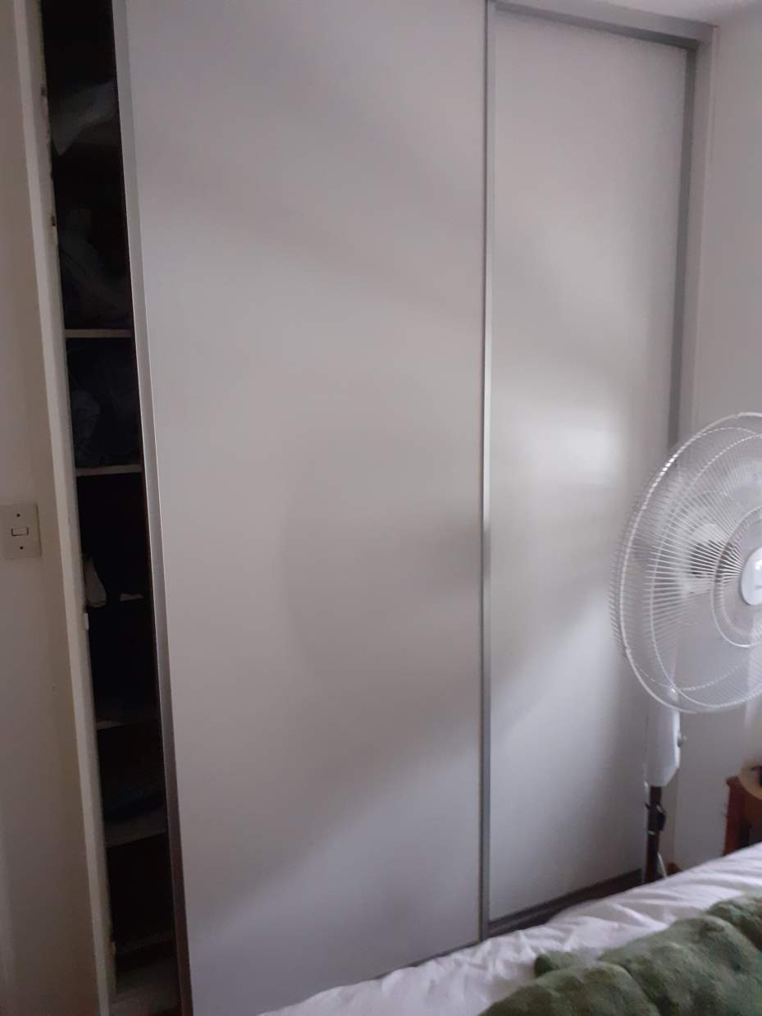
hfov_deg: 51.4
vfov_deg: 65.3
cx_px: 381
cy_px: 508
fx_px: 792
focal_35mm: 27
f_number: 1.9
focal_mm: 3.6
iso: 500
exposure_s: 1/25
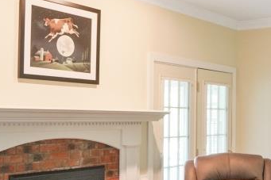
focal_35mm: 60
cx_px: 223
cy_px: 123
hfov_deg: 32.4
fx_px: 451
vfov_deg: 22.5
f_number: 7.1
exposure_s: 1/13
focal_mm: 16
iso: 640
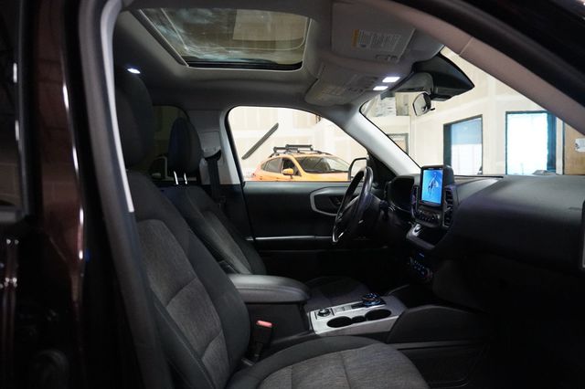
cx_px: 292
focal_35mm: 24
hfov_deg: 73.8
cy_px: 194
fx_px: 390
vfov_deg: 53.1
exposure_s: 1/125
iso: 6400
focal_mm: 16
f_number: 3.5
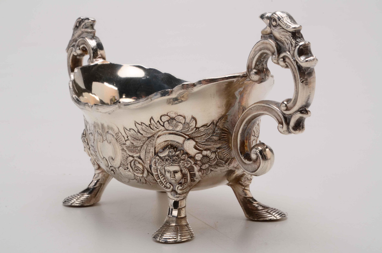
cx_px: 191
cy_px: 126
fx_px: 826
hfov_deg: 26.0
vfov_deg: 17.4
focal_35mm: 78
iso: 100
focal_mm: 52
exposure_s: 1/160
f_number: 32
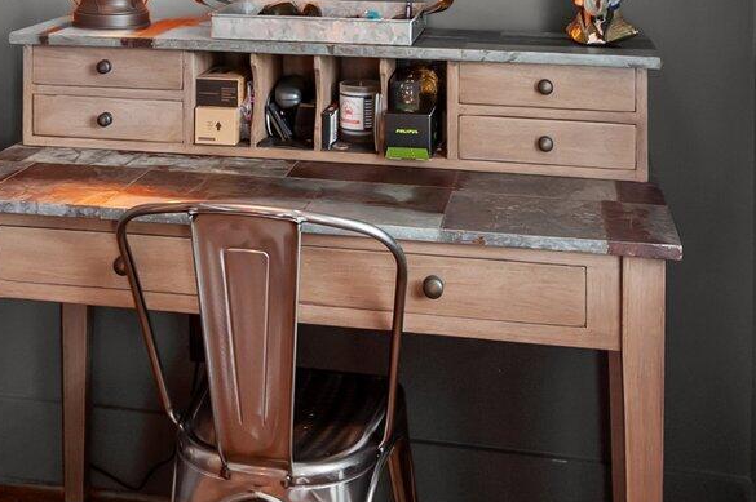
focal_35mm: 56
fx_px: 1175
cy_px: -157
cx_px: 271
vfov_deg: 21.7
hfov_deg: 35.4
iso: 400
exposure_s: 1/15
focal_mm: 16
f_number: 4
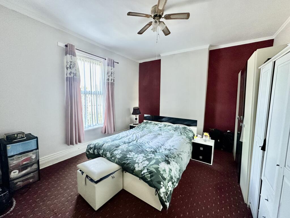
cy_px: 109
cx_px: 145
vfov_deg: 85.7
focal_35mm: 14
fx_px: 117
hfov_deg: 102.1
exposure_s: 1/84
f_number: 2.2
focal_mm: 2.22
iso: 320
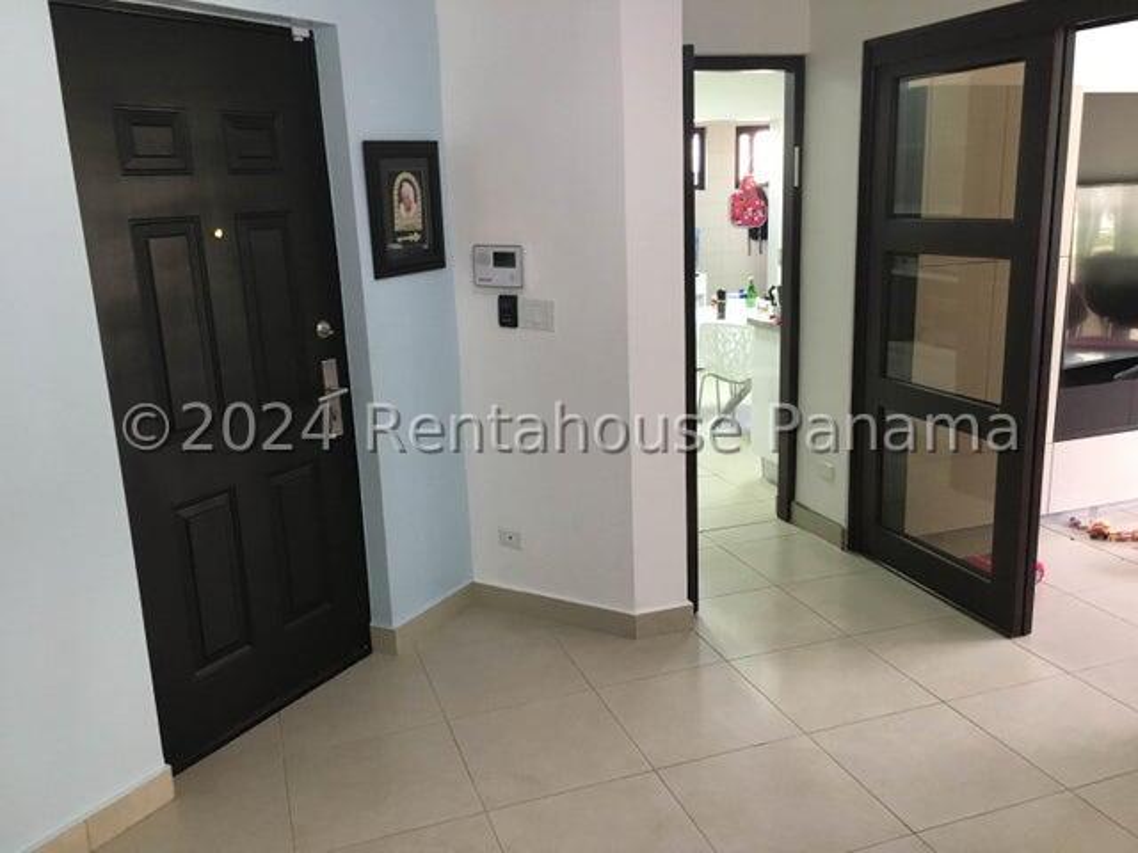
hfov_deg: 61.7
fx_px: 953
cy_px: 426
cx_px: 569
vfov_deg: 48.2
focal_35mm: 29
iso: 160
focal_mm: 4.15
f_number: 2.2
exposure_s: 1/30
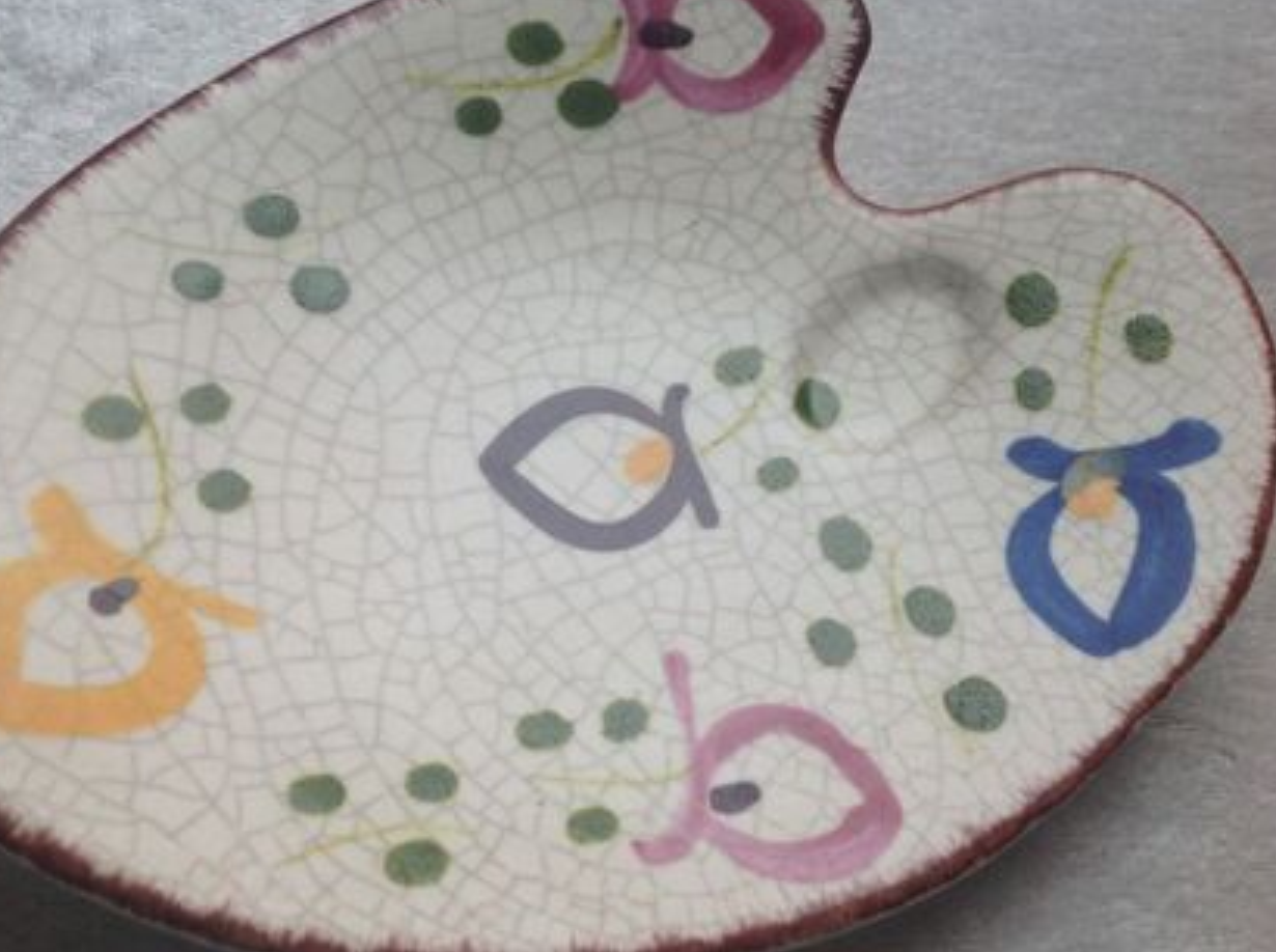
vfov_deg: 35.0
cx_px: 554
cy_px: 468
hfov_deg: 45.7
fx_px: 1509
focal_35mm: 41
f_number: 2.4
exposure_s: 1/148
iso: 50
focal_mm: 4.28
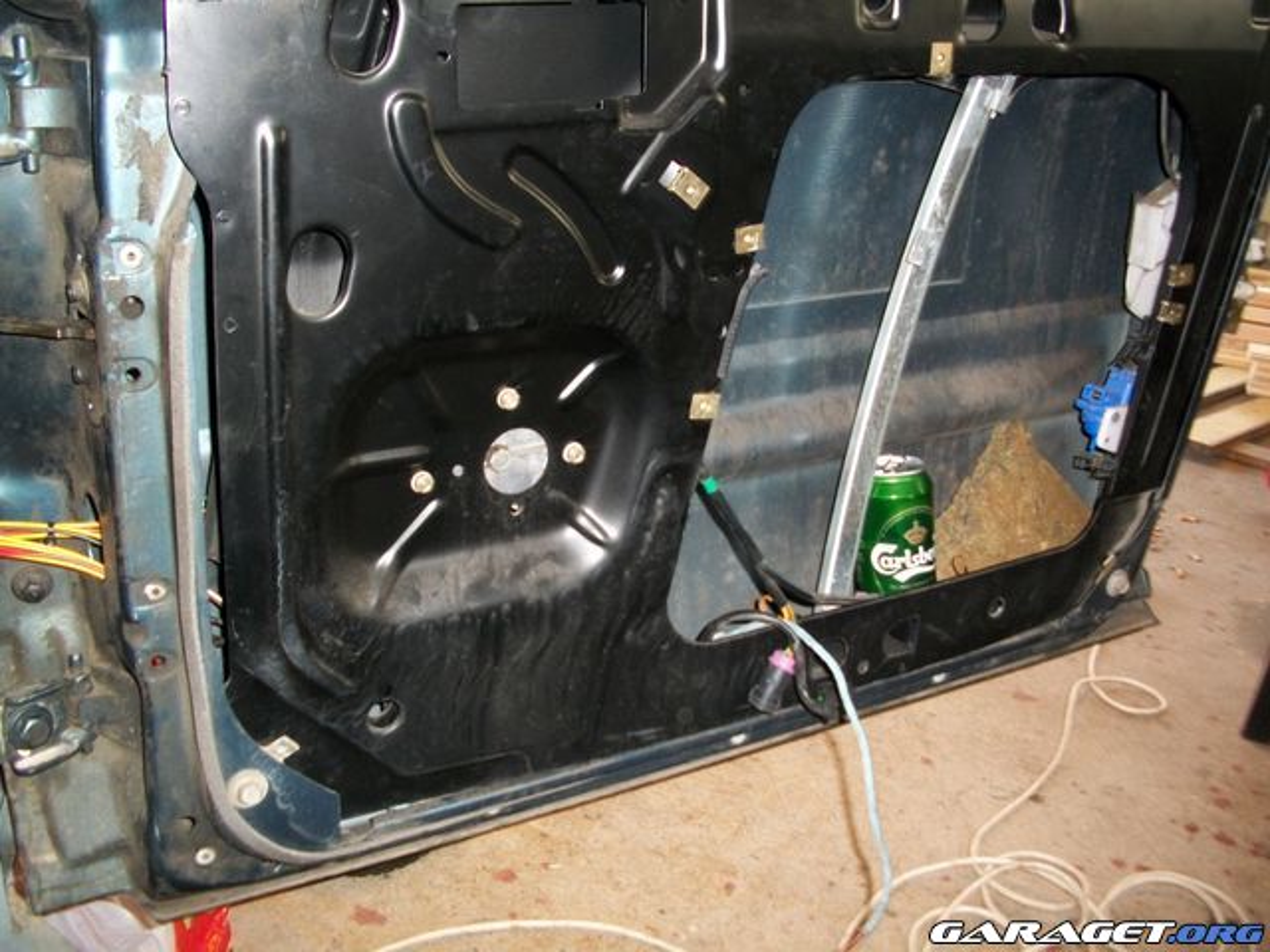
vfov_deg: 40.7
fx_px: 1284
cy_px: 476
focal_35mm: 35
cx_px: 635
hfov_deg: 52.6
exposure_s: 1/30
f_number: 3.1
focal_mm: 6.3
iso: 160
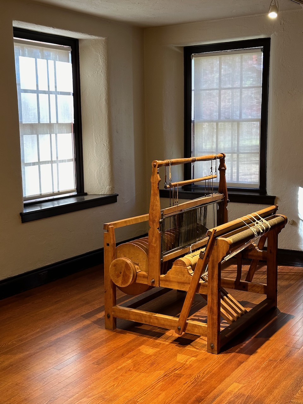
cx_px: 152
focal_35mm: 48
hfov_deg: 30.3
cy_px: 202
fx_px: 560
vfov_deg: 39.7
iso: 500
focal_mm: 6.86
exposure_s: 1/40
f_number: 1.78
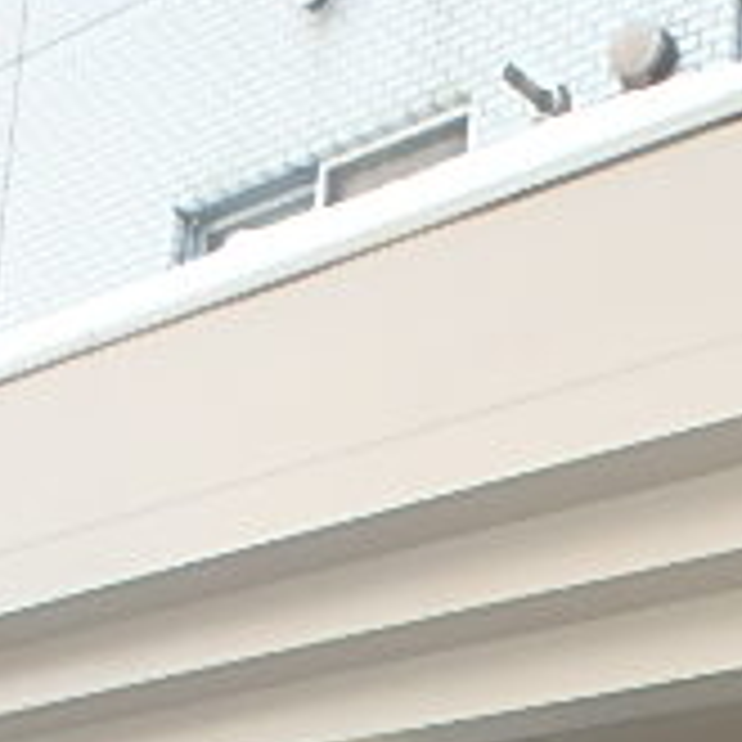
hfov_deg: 22.0
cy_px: 1052
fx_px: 1746
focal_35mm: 72
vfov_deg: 21.0
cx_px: 922
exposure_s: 1/60
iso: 200
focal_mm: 3.7
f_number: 3.5
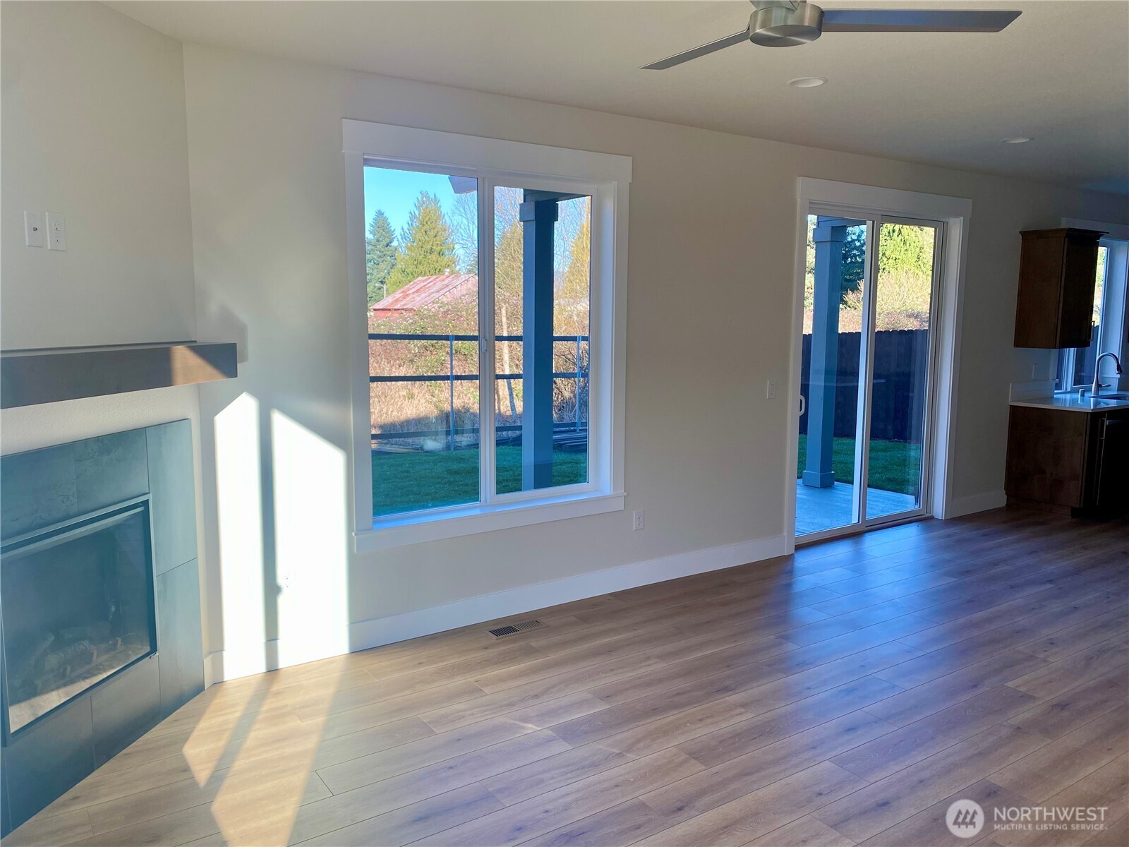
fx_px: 848
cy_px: 424
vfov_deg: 53.1
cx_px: 564
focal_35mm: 26
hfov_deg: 67.3
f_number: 1.8
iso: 32
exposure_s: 1/238
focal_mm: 4.25
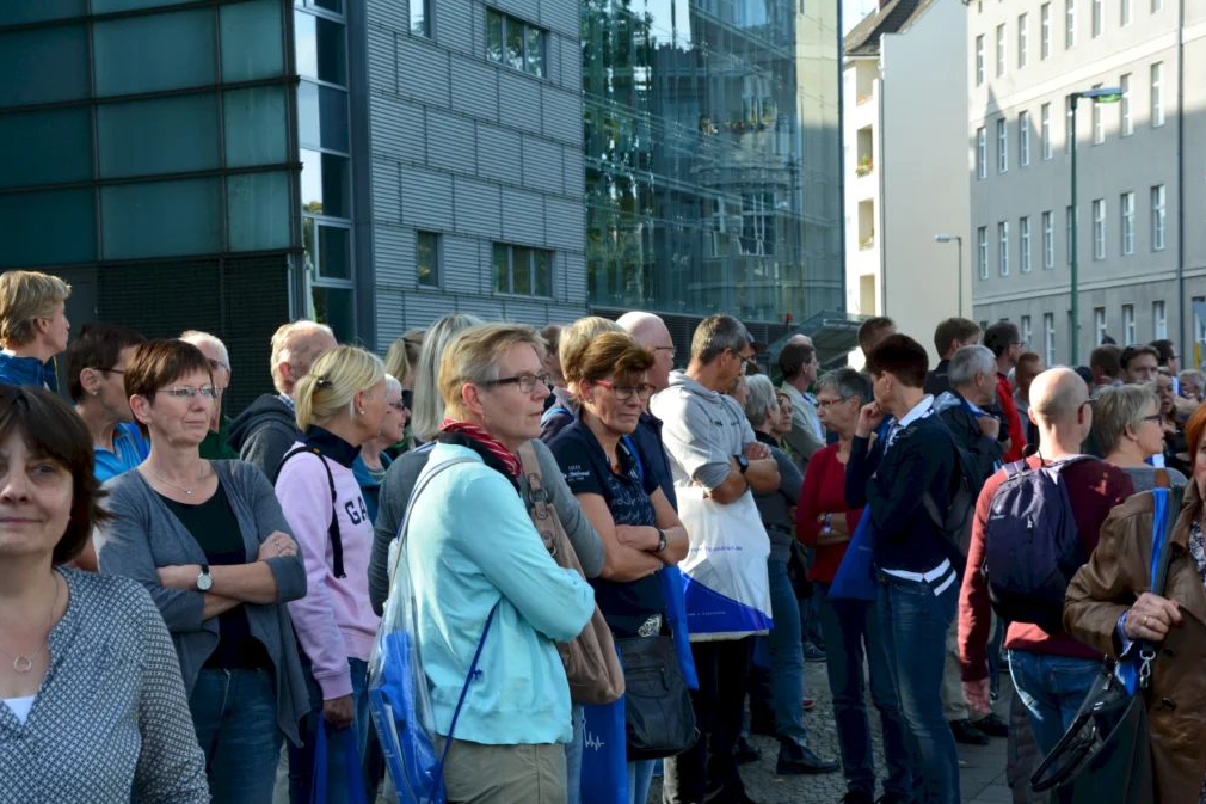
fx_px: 2445
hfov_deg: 27.7
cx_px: 607
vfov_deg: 18.7
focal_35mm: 73
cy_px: 402
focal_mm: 48
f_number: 10
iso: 400
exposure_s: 1/200
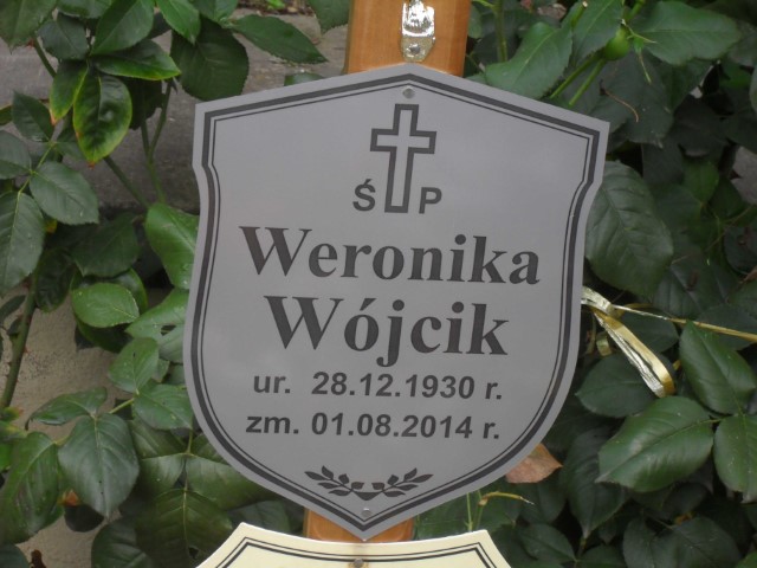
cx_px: 378
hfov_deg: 18.7
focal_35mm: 105
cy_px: 284
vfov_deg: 14.1
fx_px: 2296
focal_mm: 18.9
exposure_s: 1/60
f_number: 5.8
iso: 120
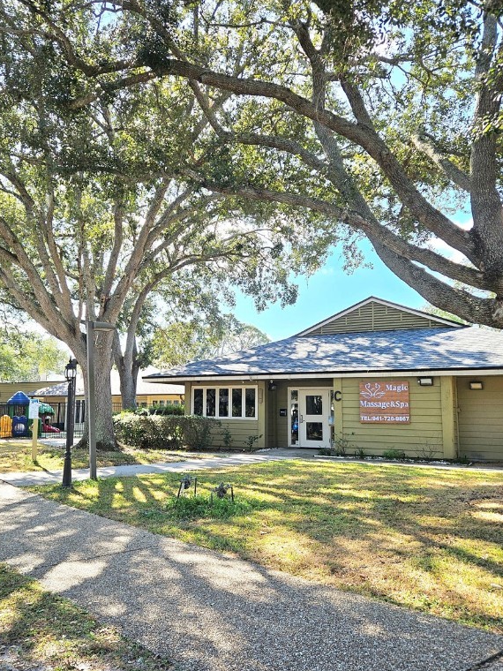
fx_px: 601
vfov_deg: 58.4
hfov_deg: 45.3
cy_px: 334
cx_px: 218
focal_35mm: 31
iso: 25
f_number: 1.8
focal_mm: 5.4
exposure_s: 1/556
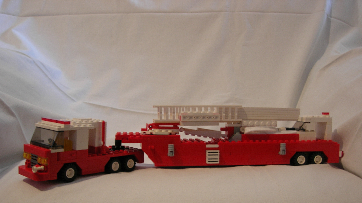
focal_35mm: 42
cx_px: 182
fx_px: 403
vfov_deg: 28.1
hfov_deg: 48.4
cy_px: 137
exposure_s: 1/5.7
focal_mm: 7.8
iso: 64
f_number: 2.8
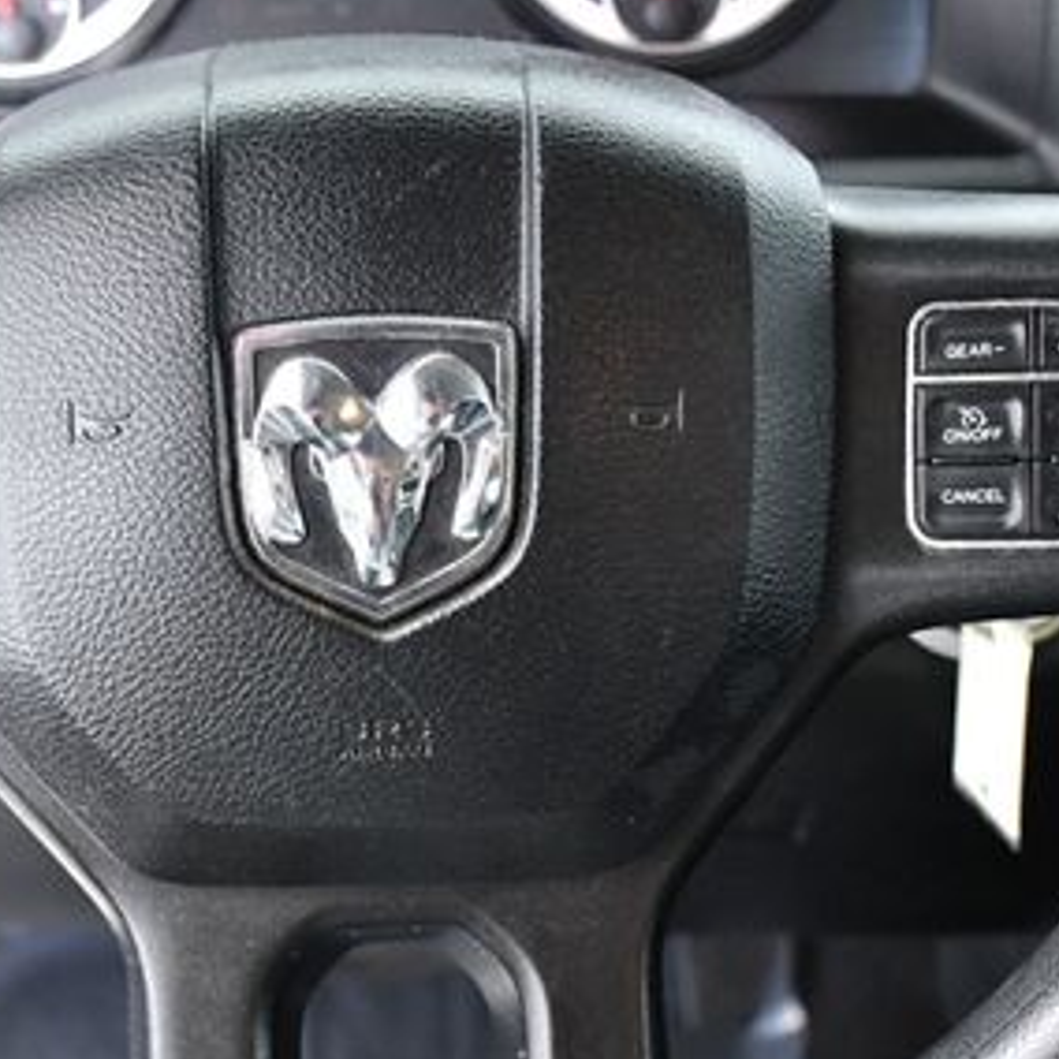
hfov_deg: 26.4
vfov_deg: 26.3
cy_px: 731
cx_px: 365
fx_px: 2250
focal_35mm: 65
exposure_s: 1/80
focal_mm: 23
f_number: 4.5
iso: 2500
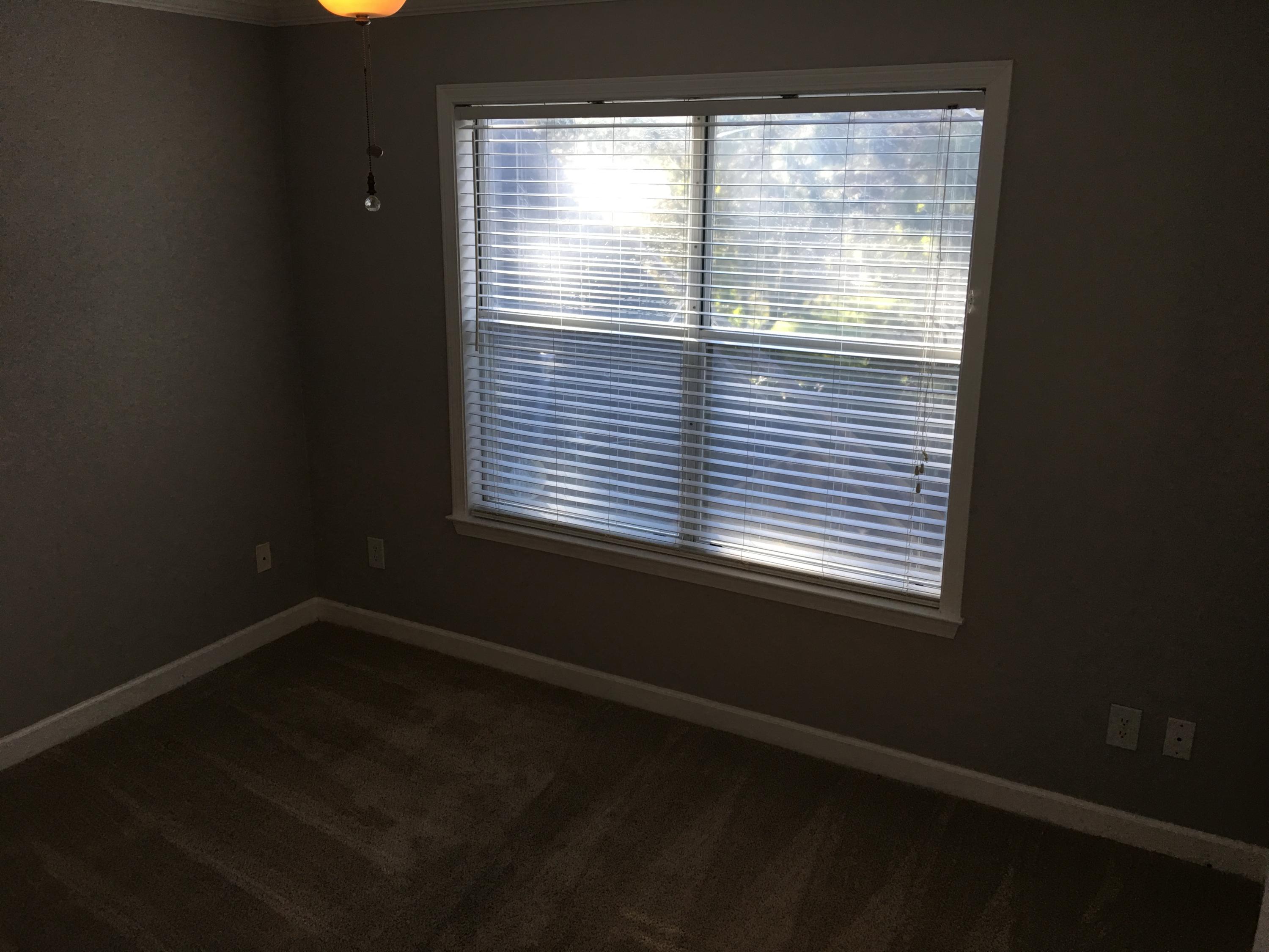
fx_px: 1063
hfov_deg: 61.7
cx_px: 634
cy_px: 476
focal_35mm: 29
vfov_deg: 48.2
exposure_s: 1/40
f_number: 2.2
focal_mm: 4.15
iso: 25
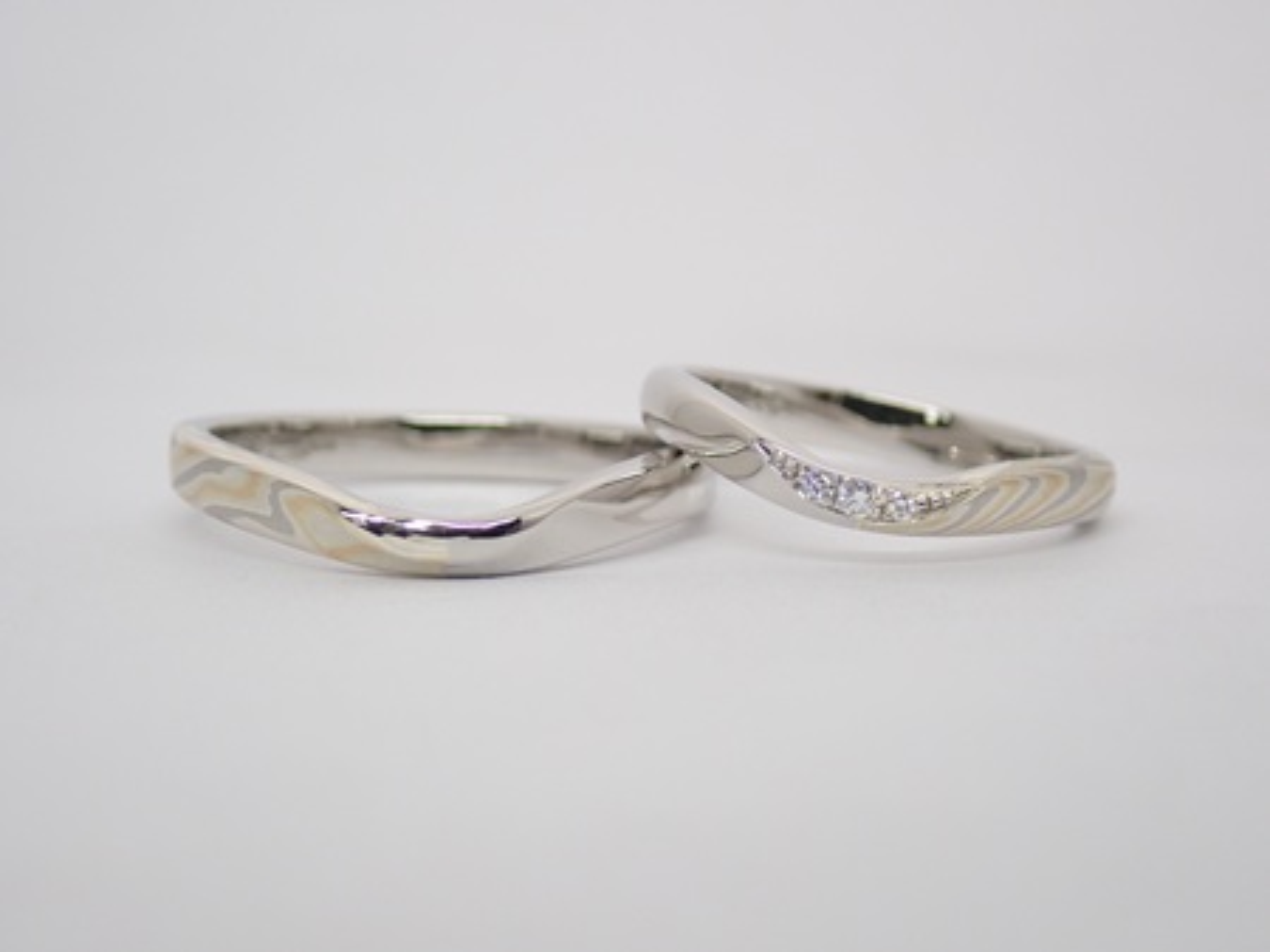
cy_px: 476
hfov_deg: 25.3
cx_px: 635
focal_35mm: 77
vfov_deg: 19.1
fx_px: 2823
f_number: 4.1
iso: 200
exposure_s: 1/160
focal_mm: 13.65
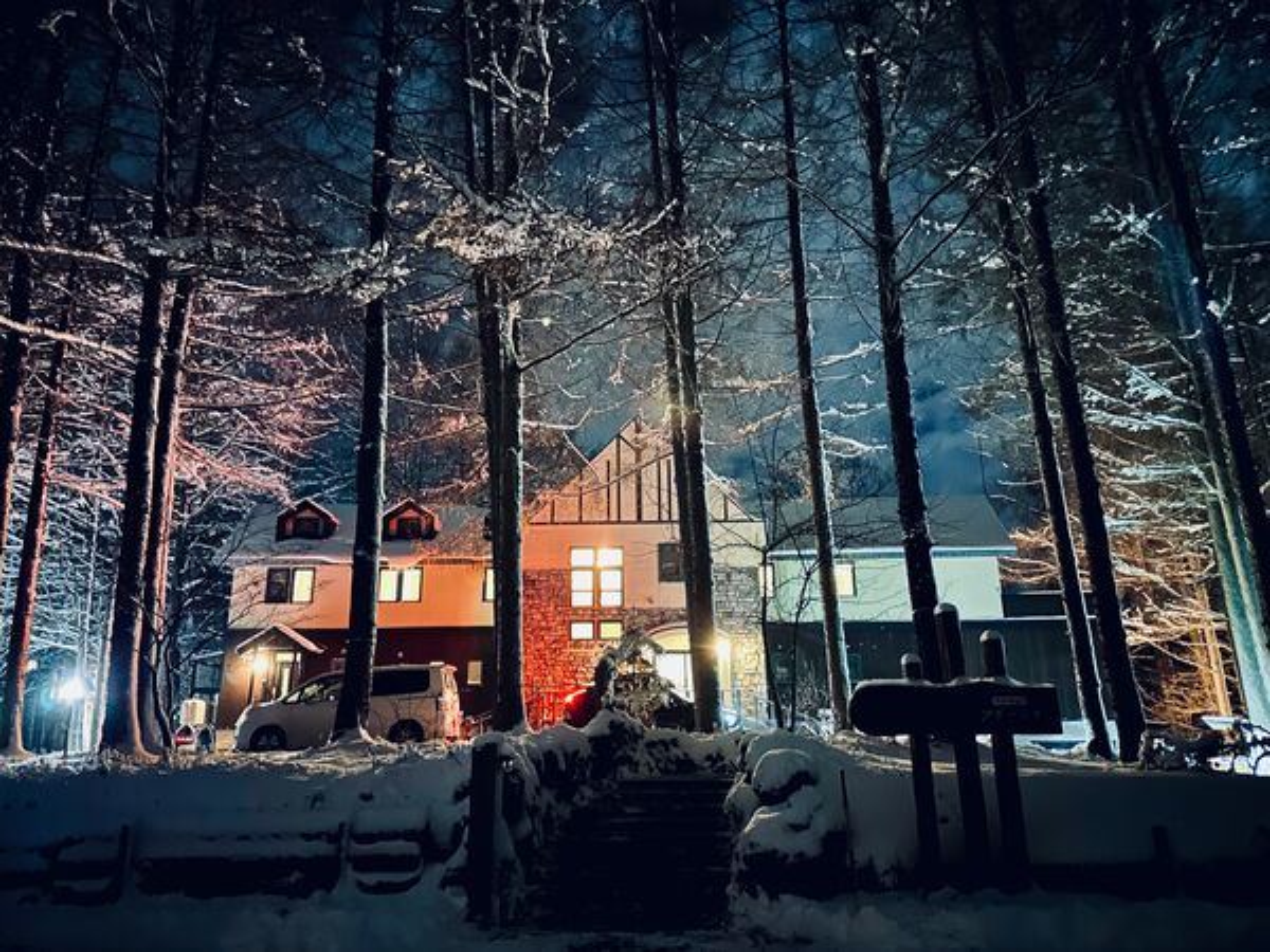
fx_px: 881
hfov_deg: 71.6
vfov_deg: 56.8
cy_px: 476
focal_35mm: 24
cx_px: 635
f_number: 1.78
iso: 3200
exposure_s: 1/2
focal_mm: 6.86
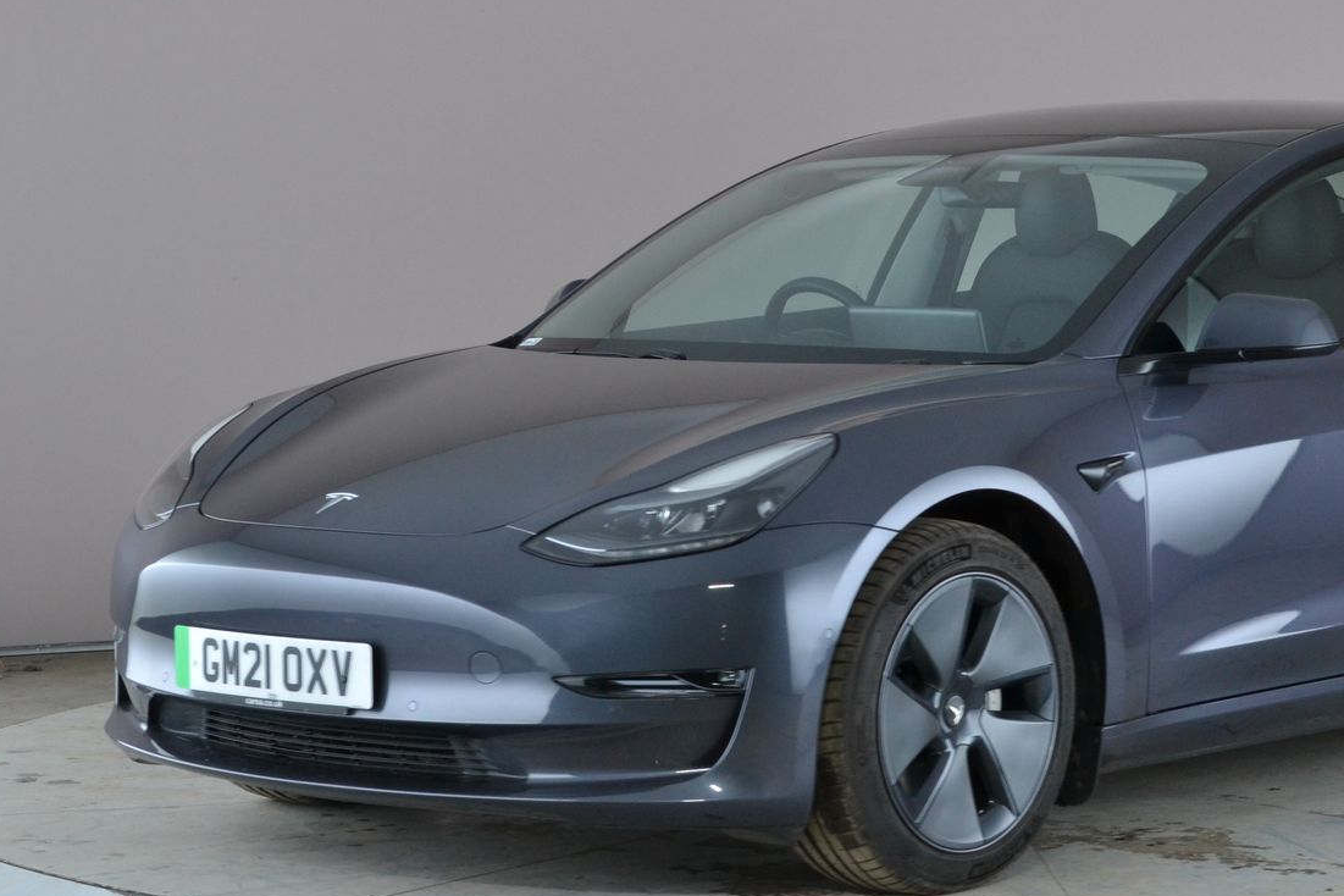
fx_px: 3957
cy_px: 408
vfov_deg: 12.9
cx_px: 944
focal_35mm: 106
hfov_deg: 19.2
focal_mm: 38
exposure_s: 1/8
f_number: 10
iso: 400
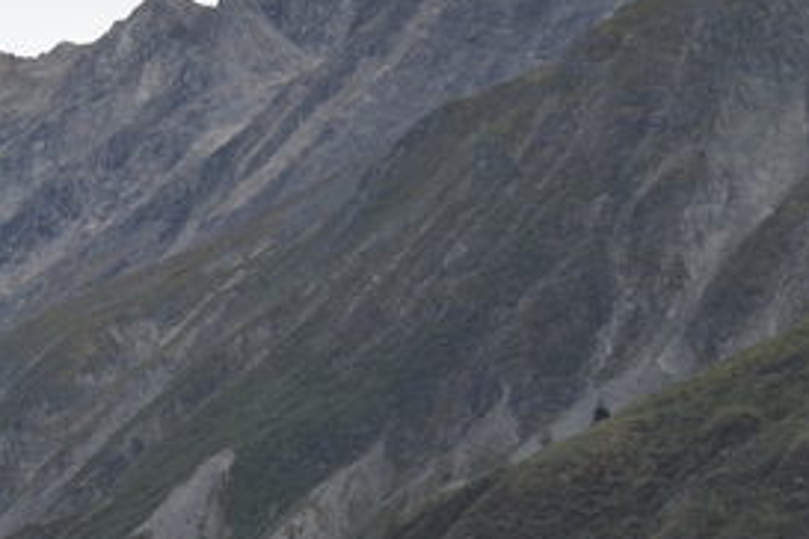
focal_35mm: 291
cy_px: 403
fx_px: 6539
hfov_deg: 7.1
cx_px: 234
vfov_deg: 4.7
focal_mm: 62
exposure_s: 1/160
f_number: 6.3
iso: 100
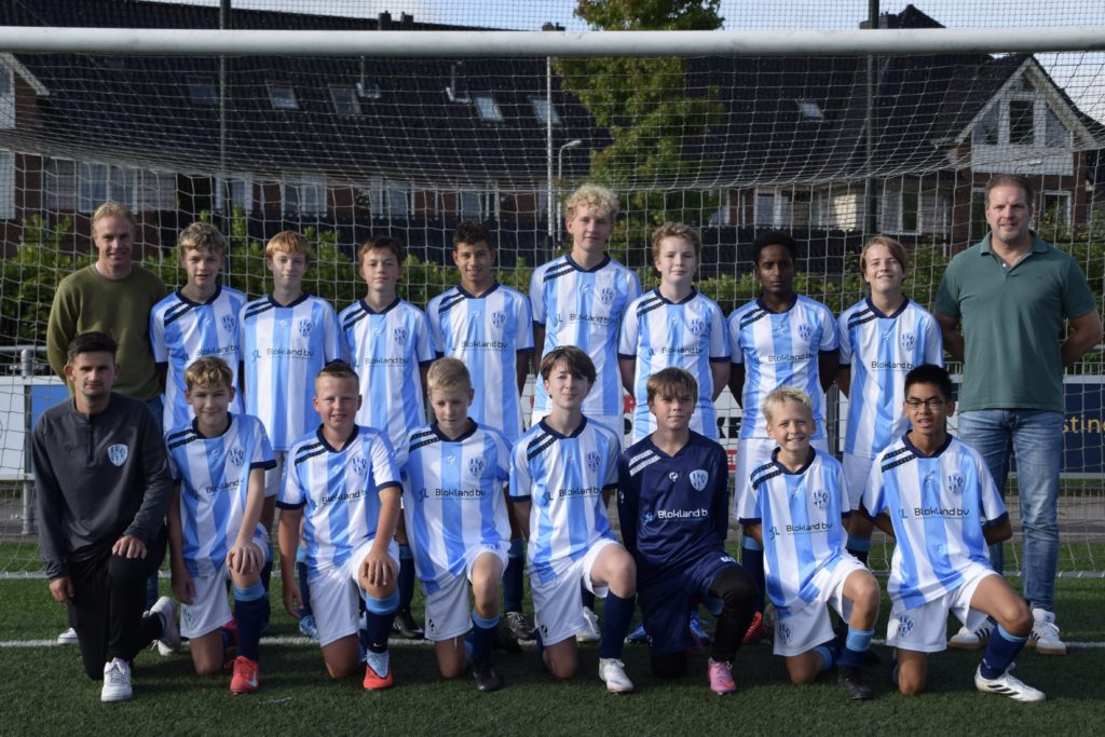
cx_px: 552
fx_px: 1566
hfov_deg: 38.9
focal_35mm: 51
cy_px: 368
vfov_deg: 26.5
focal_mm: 34
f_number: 5.6
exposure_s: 1/1600
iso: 400
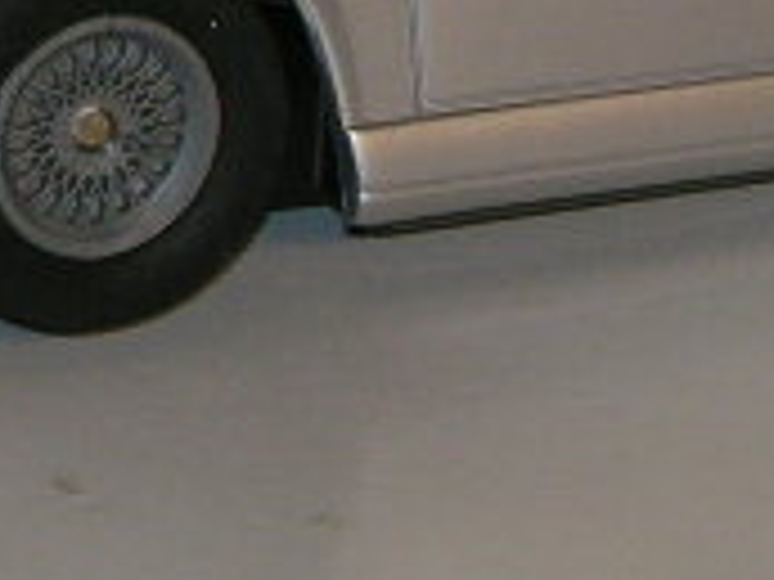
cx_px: 536
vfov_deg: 1.5
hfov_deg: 2.0
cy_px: 171
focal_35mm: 1009
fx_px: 22561
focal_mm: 41.4
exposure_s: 1/320
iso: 100
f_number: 5.6
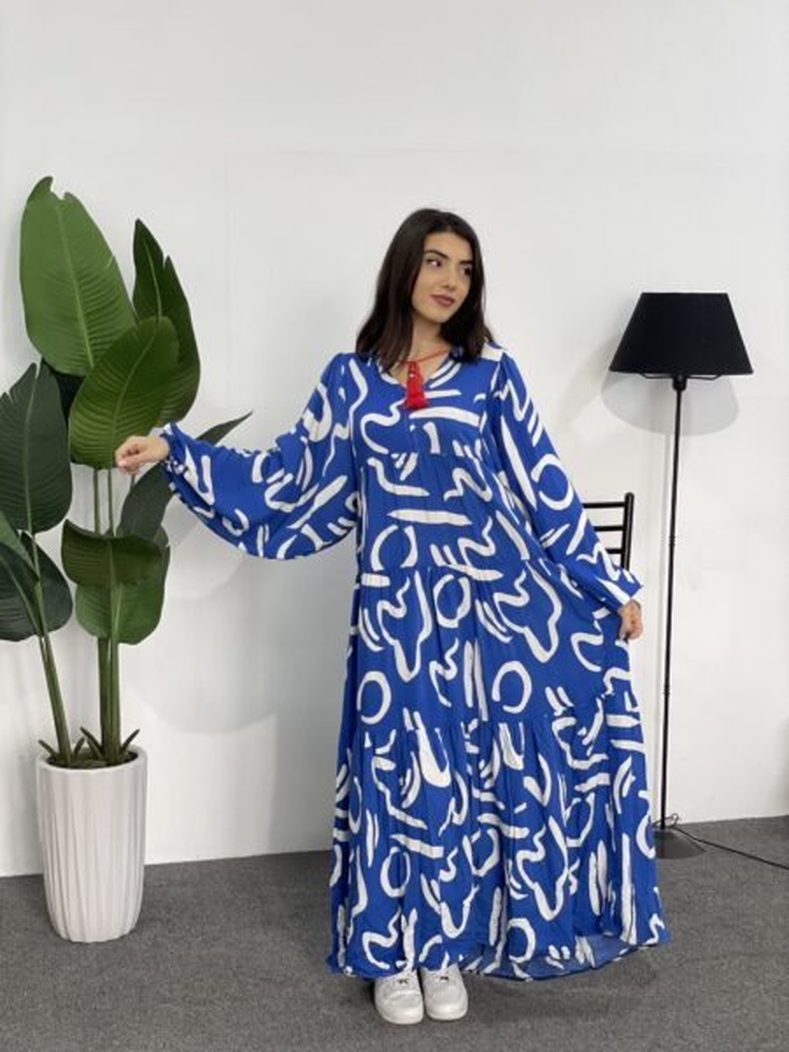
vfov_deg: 36.8
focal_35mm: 52
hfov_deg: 28.0
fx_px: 1580
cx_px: 394
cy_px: 526
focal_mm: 6
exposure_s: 1/100
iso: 80
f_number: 2
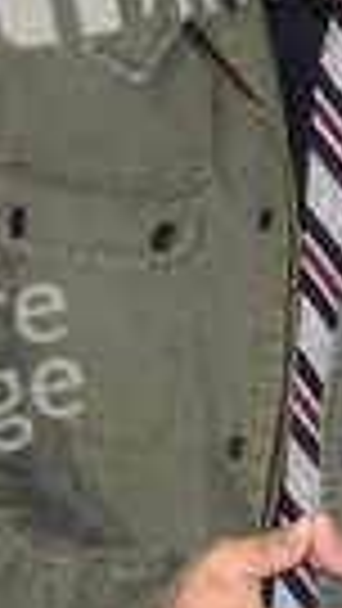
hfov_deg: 1.3
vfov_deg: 2.3
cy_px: 167
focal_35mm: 931
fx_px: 15000
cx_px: 344
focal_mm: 300
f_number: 5.6
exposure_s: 1/250
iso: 1250
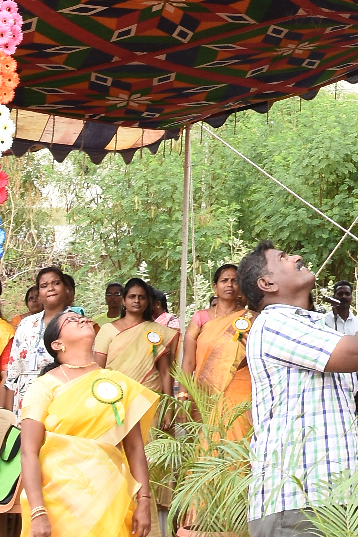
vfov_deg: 17.0
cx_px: 584
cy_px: -205
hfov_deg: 11.6
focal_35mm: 112
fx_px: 1671
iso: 250
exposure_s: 1/125
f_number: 8
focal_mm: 18
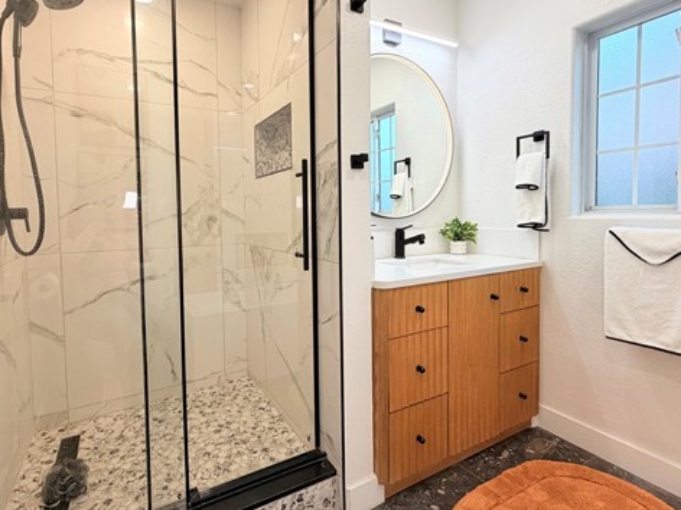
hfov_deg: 84.6
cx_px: 320
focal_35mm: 19
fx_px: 374
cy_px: 228
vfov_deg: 68.5
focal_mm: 2.22
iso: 125
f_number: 2.2
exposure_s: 1/120
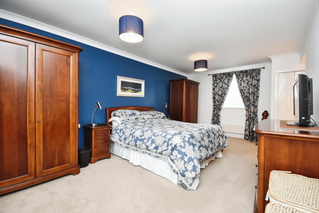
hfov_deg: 100.4
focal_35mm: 15
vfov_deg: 77.3
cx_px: 160
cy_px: 106
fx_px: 133
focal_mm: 10
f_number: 8
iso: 1600
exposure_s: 1/30
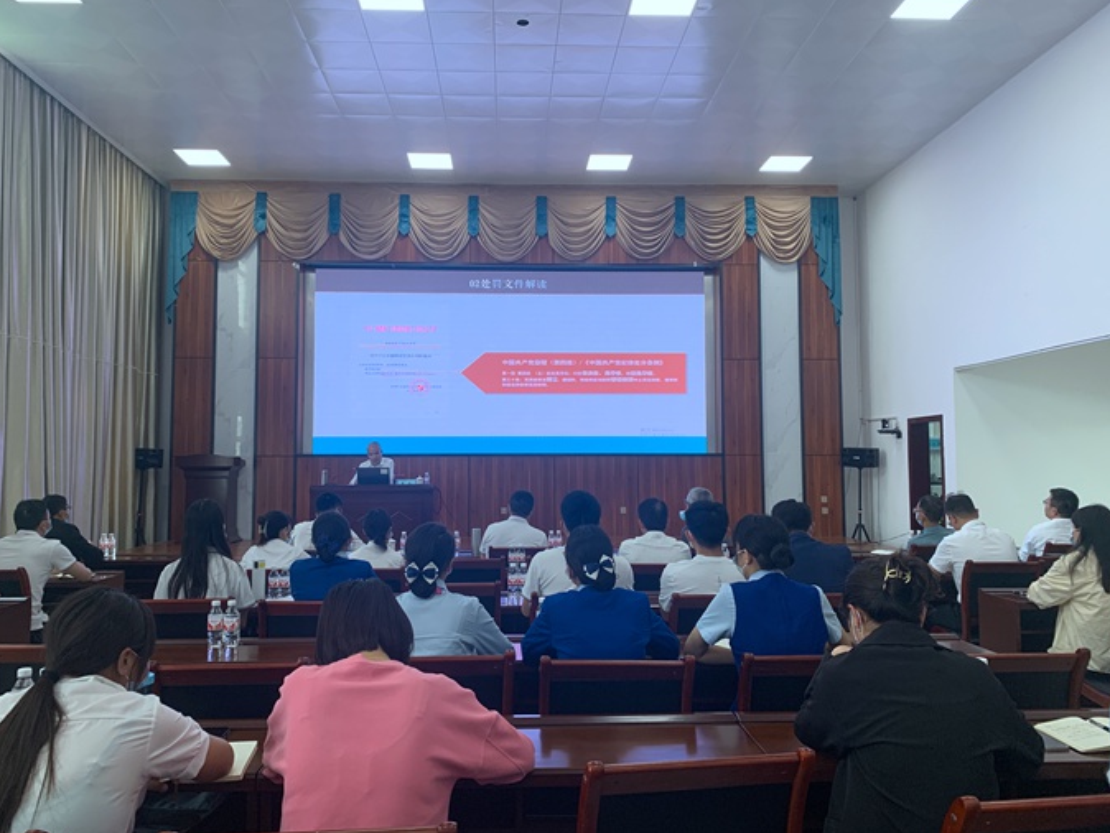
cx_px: 543
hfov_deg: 65.3
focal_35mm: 27
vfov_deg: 51.4
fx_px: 866
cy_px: 416
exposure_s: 1/120
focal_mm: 4.25
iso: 80
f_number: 1.8
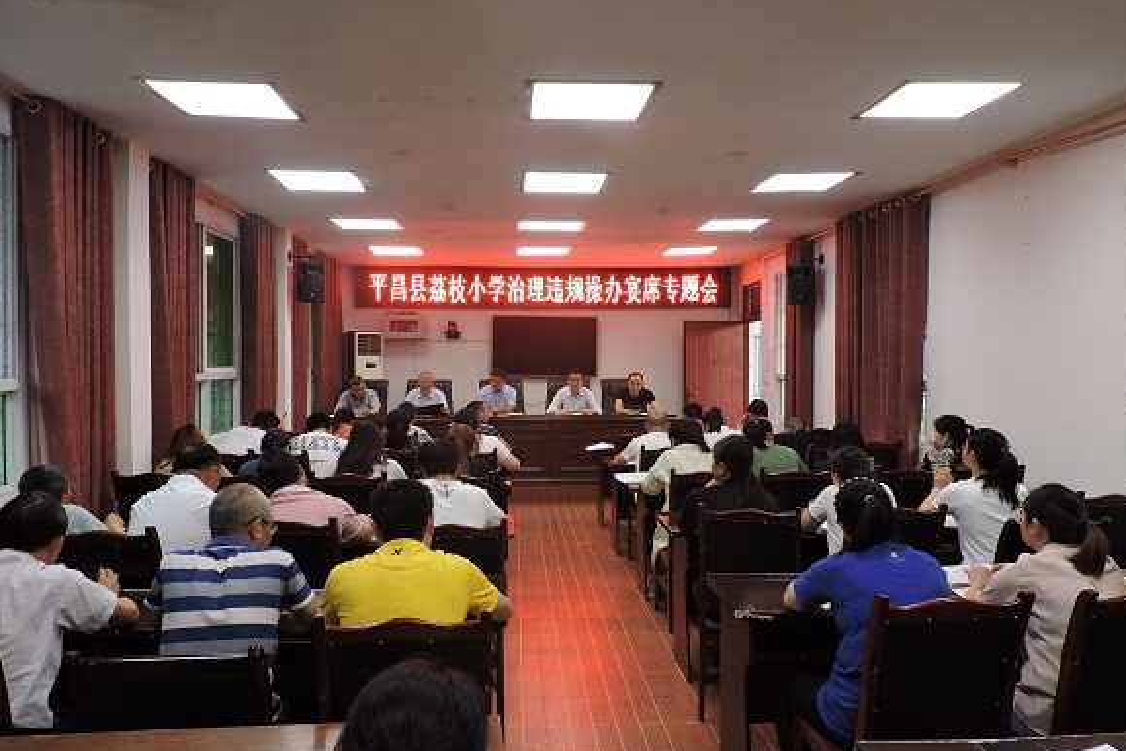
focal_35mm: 26
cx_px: 553
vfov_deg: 49.6
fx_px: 813
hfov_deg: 69.4
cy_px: 370
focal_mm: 4.3
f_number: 3
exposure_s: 1/30
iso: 140
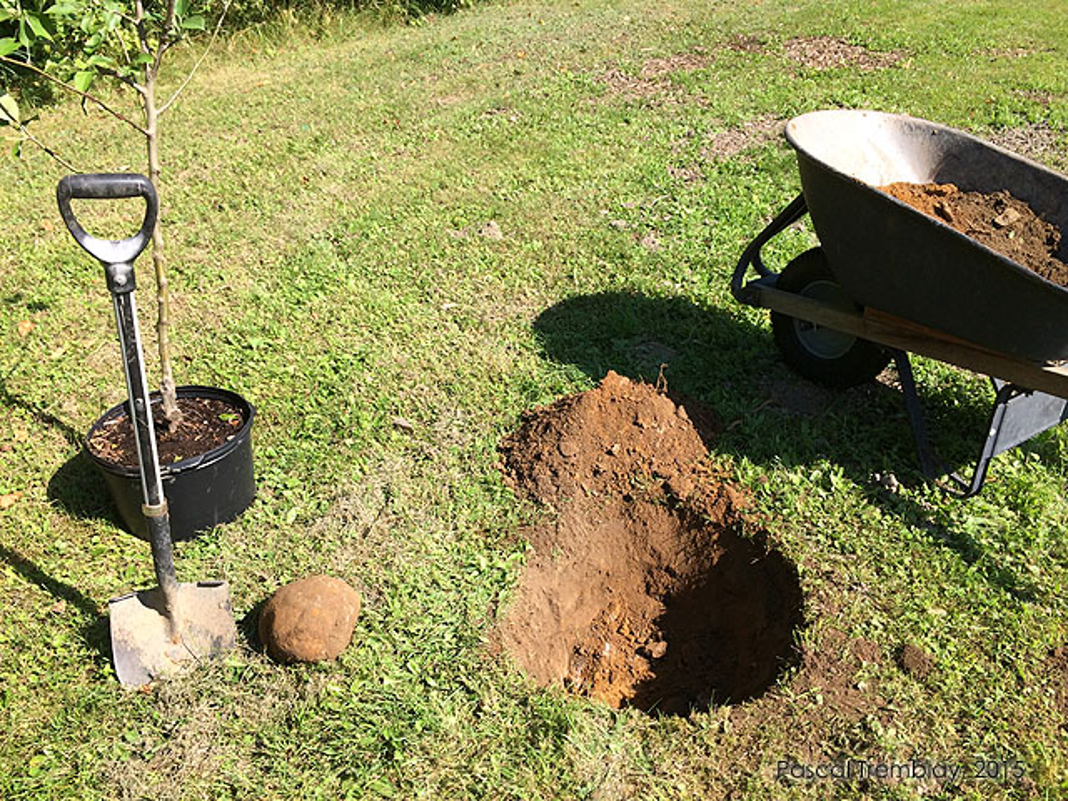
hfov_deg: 60.0
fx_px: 926
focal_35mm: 30
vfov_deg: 46.8
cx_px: 534
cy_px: 400
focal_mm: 4.12
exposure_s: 1/873
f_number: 2.2
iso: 32
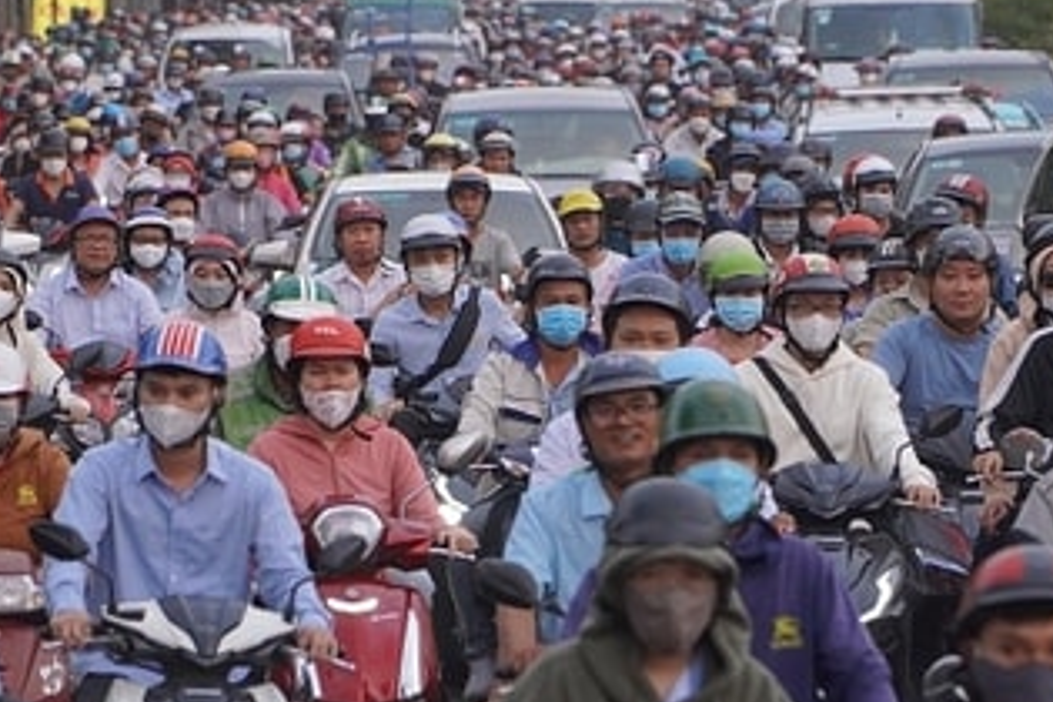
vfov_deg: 5.1
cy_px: 127
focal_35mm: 270
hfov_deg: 7.6
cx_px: 401
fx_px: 7893
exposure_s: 1/200
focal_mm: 105
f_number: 4
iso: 800
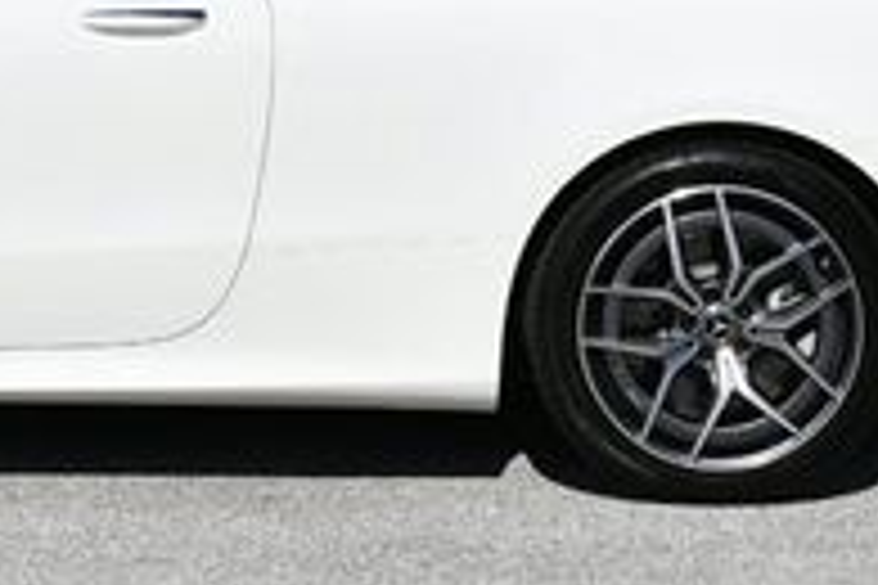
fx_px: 5121
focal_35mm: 210
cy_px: -243
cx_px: 23
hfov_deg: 9.7
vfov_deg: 6.5
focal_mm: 32
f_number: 10
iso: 100
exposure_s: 1/400
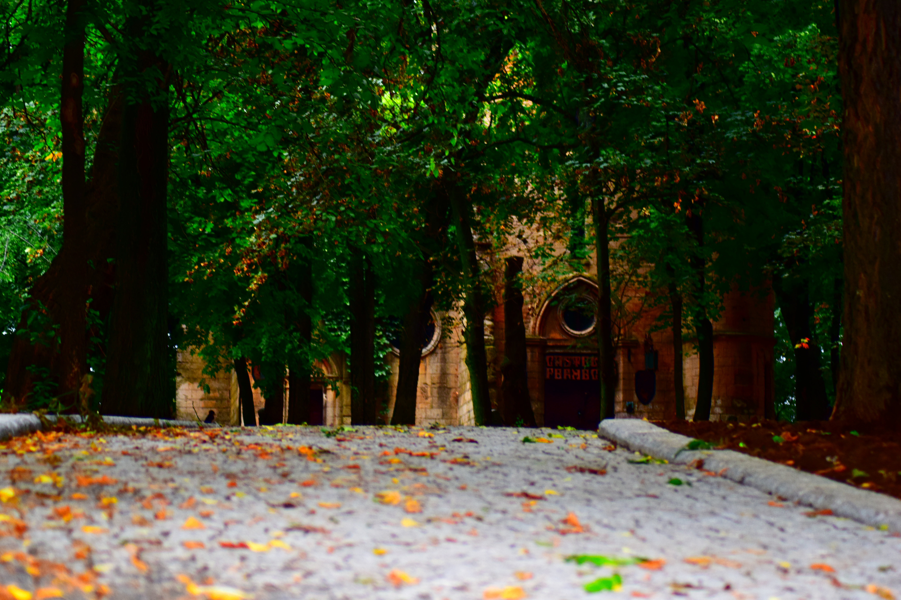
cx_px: 450
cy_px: 300
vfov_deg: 13.0
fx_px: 2628
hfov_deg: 19.5
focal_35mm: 105
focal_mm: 70
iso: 800
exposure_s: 1/100
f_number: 5
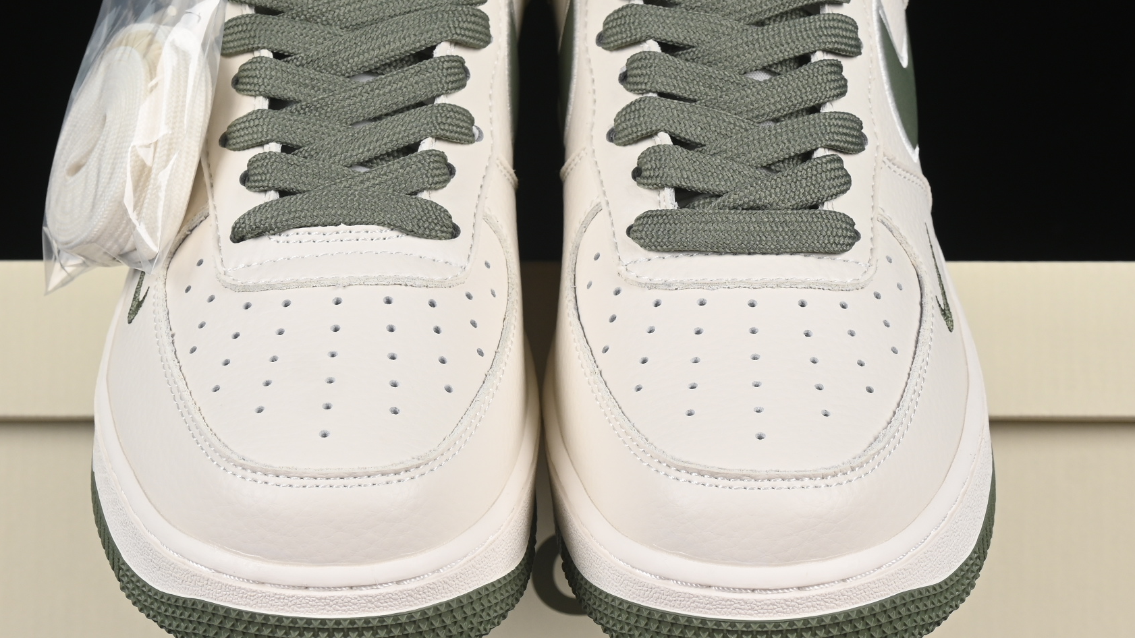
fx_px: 3912
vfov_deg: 9.3
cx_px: 538
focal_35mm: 130
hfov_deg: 16.5
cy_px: 287
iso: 160
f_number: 8
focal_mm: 50
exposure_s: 1/80
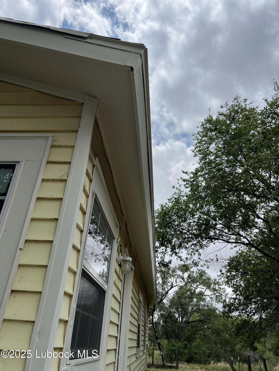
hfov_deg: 53.1
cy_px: 186
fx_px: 279
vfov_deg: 67.3
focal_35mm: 26
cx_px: 140
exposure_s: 1/6579
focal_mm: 5.7
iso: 50
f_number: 1.5
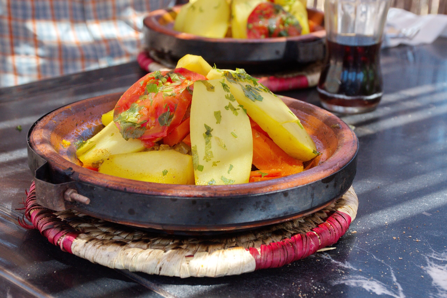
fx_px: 894
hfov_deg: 28.1
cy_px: 149
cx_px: 224
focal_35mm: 72
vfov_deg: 18.9
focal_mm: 48
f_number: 8
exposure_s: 1/250
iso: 400
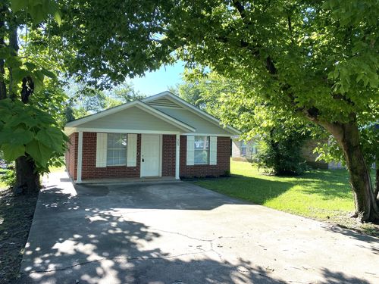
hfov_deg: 67.3
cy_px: 142
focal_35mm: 26
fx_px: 285
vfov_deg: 53.1
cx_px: 190
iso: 32
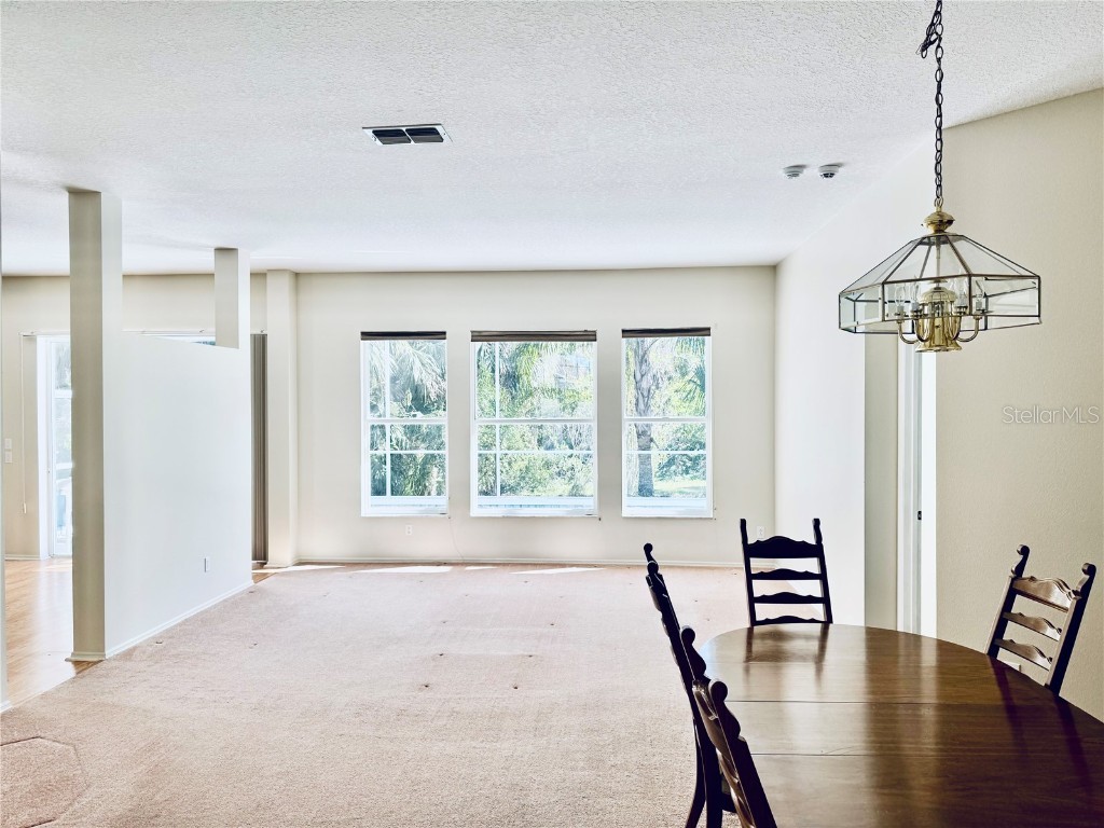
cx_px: 552
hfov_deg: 71.6
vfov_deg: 56.8
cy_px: 414
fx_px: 765
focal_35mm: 24
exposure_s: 1/385
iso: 80
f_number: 1.78
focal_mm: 6.76
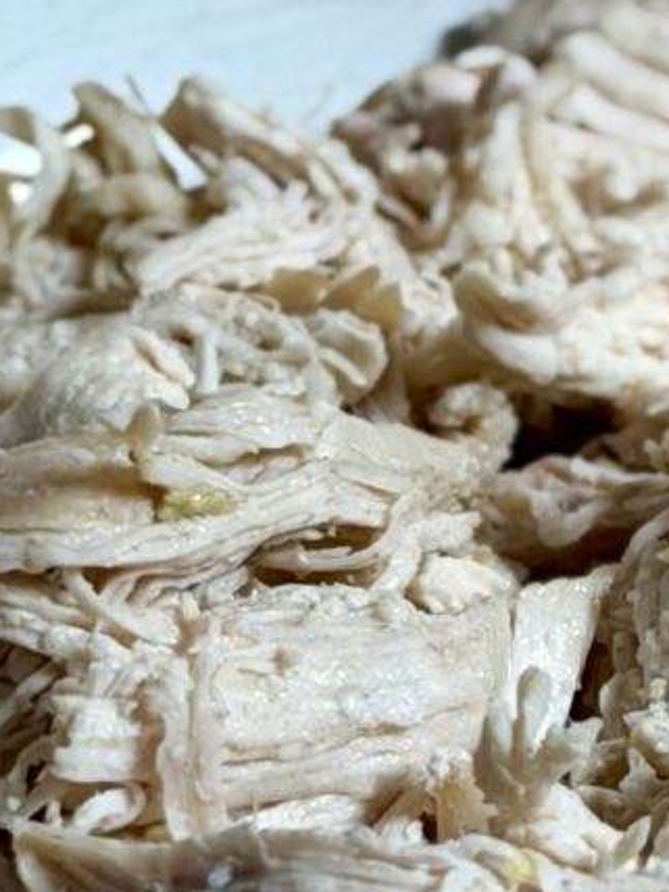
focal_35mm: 287
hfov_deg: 5.2
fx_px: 7396
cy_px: 88
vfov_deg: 6.9
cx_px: 682
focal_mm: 6.76
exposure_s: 1/60
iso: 80
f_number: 1.78
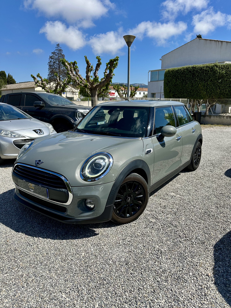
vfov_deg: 71.6
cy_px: 154
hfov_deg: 56.8
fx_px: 214
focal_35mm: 24
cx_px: 116
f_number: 1.78
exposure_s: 1/5848
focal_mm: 6.86
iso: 80
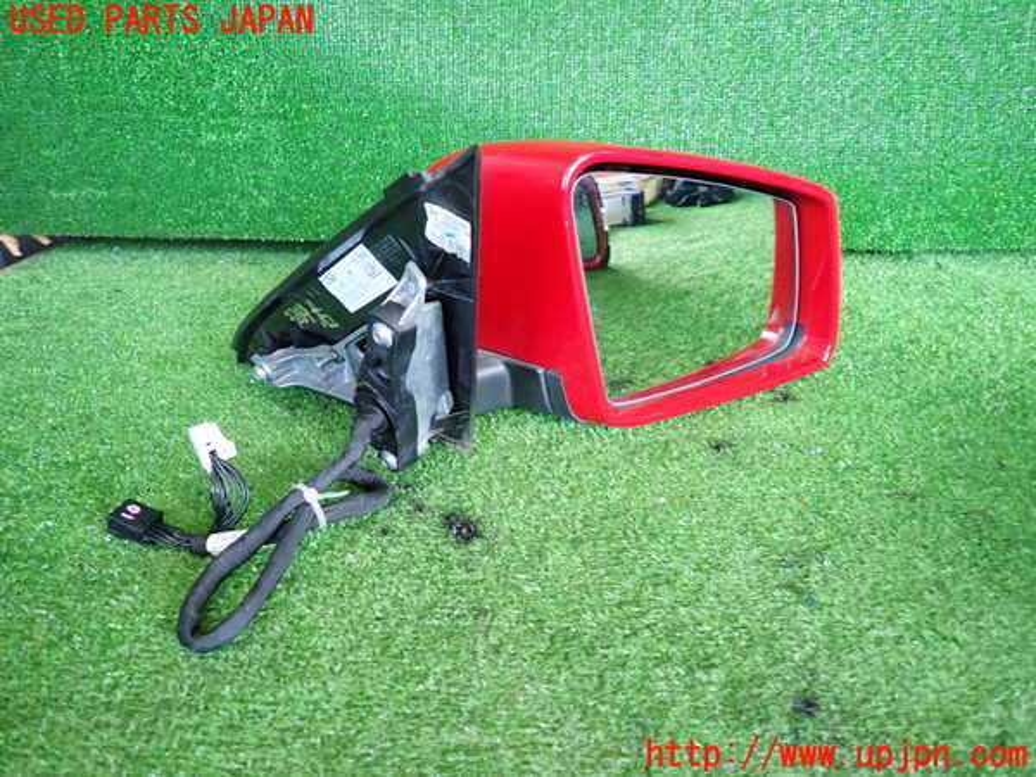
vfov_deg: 54.9
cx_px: 518
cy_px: 388
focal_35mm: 25
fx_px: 748
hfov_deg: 69.4
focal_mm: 4.5
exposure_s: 1/40
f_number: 2
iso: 200
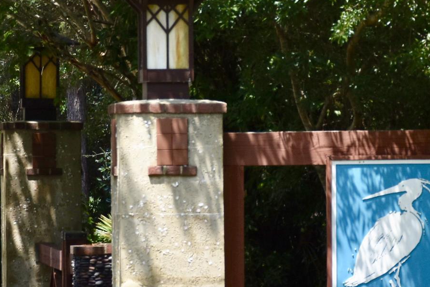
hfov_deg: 5.1
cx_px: 207
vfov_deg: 3.4
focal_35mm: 401
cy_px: 253
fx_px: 4790
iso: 320
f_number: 8
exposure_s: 1/500
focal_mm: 80
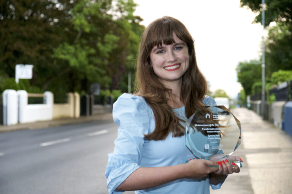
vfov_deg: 18.1
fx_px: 608
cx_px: 146
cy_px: 97
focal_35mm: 75
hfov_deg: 27.0
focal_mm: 50
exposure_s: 1/100
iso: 1600
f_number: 4
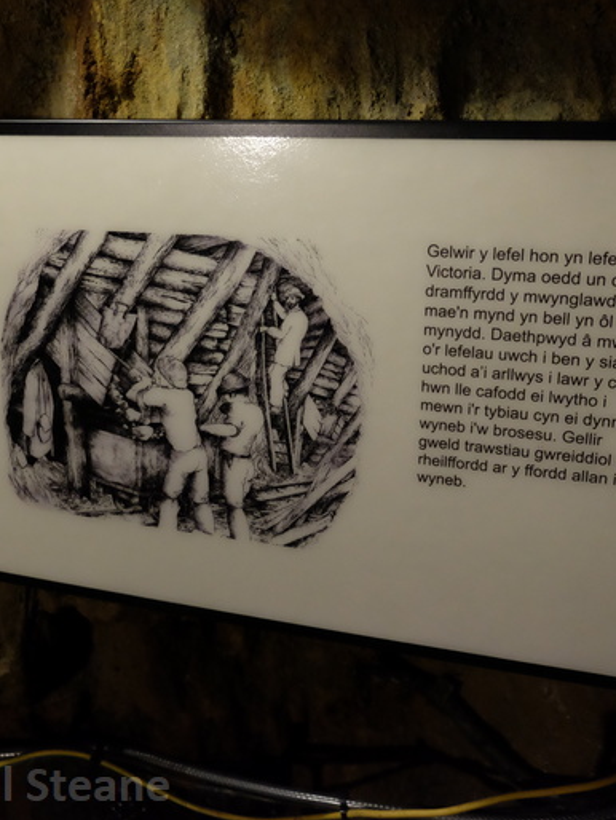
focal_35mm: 40
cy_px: 407
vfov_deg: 46.8
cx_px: 262
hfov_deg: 35.9
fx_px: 948
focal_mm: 18
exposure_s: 1/52
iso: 3200
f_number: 2.8
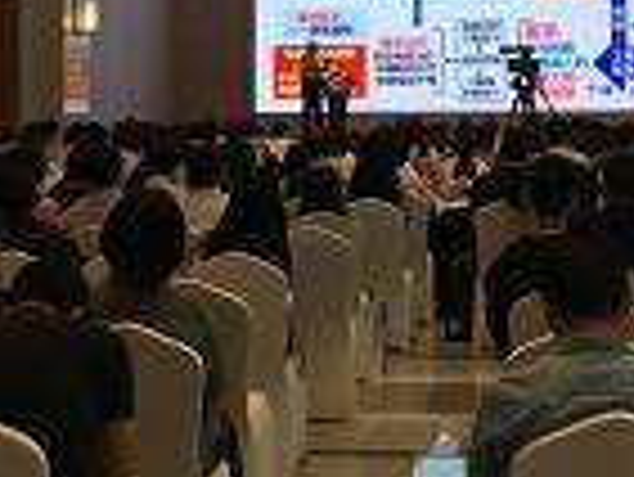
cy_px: -32
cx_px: 391
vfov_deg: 17.5
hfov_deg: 23.8
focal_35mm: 82
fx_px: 1503
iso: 25
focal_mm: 4.15
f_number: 2.2
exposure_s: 1/50
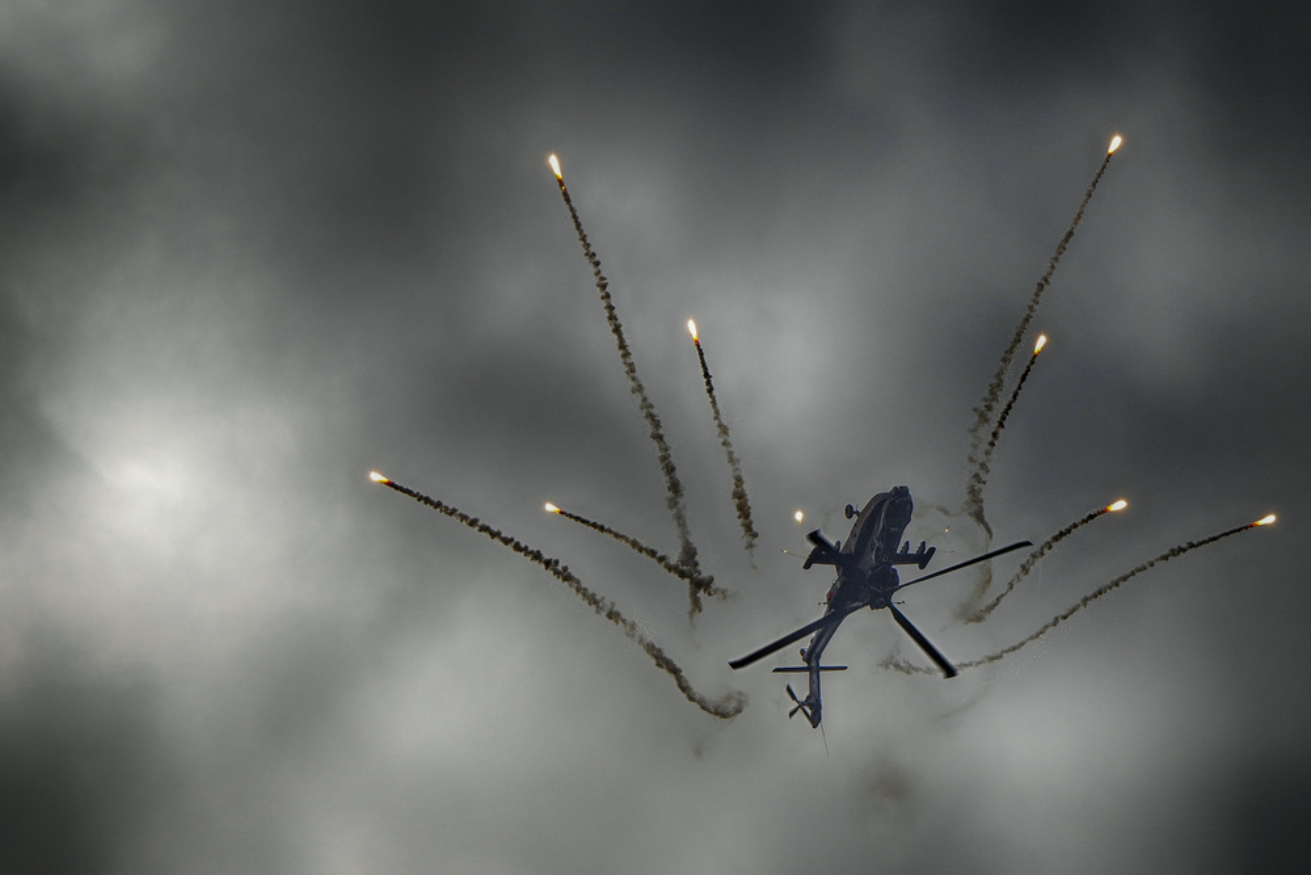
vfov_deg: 4.4
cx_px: 656
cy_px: 438
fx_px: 11472
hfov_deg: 6.5
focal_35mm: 315
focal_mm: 210
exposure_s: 1/800
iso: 100
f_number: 5.6
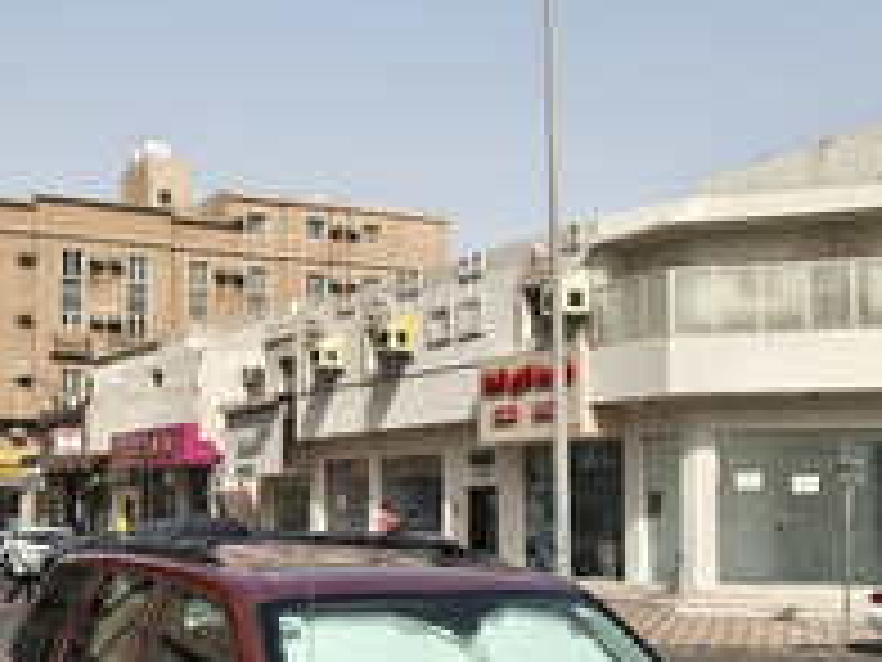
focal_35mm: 56
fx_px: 1427
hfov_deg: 34.1
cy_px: 439
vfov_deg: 26.0
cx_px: 299
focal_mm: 5.56
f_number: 1.8
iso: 100
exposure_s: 1/2156
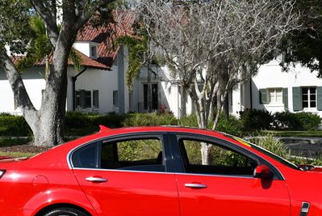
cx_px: 198
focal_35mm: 93
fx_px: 833
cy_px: 116
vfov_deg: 14.7
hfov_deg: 21.8
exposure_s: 1/320
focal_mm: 29
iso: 100
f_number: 9
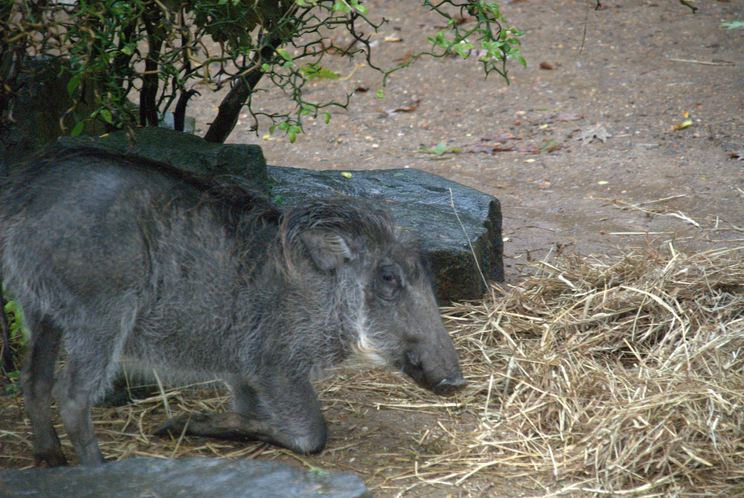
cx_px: 372
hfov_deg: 6.9
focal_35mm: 300
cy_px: 249
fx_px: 6209
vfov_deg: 4.6
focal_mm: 200
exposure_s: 1/160
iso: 3200
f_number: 6.3
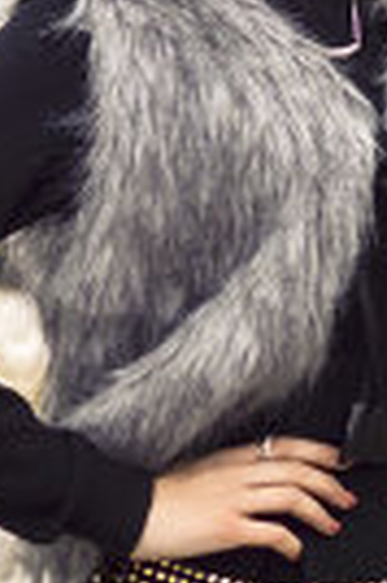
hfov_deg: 9.0
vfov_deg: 13.5
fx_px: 2464
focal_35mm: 152
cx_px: 254
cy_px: 252
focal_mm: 35
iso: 100
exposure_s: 1/800
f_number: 1.8
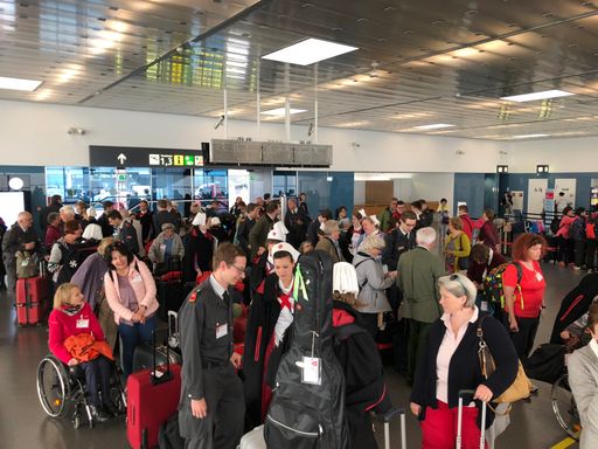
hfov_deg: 63.4
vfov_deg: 49.7
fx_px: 484
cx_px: 299
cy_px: 224
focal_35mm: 28
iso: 40
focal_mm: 4
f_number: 1.8
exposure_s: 1/26
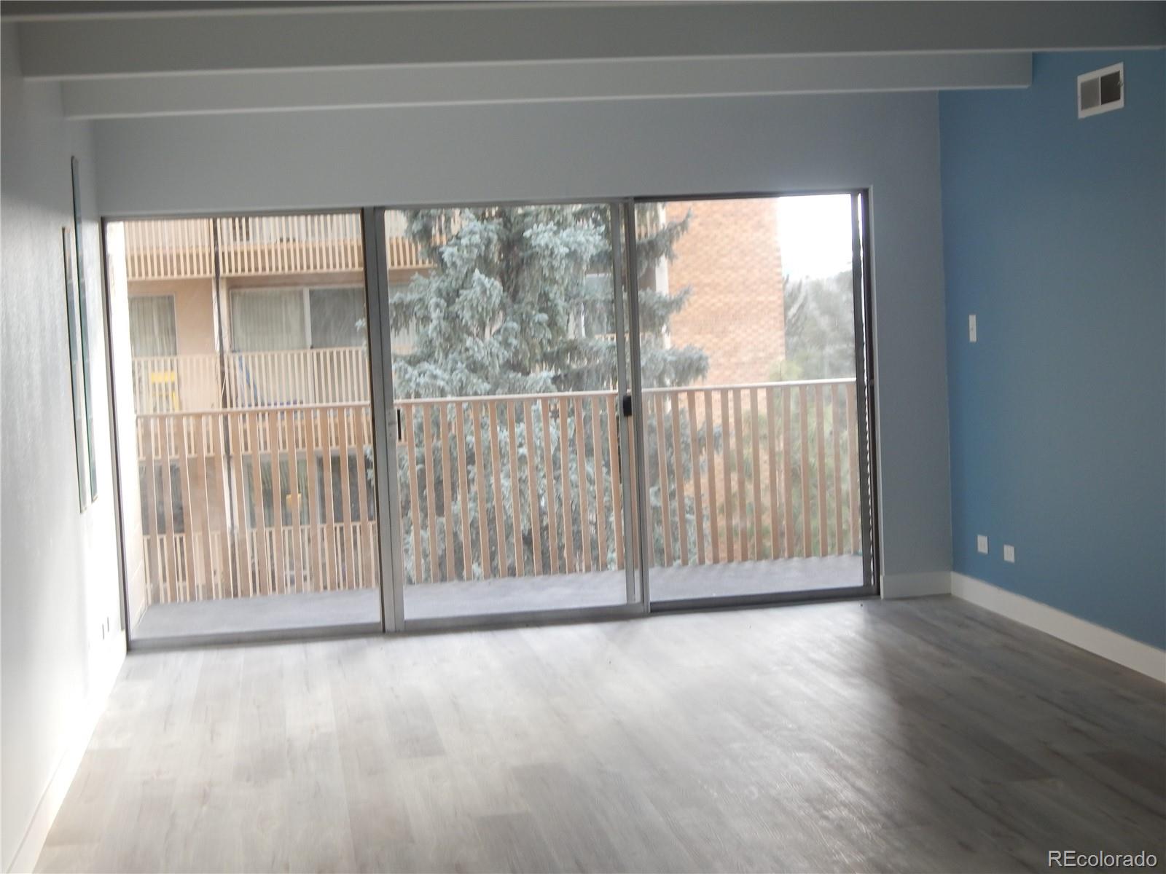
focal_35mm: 54
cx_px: 583
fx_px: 1819
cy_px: 437
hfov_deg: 35.5
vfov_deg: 27.0
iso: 125
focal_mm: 9.7
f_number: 3.8
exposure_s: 1/40
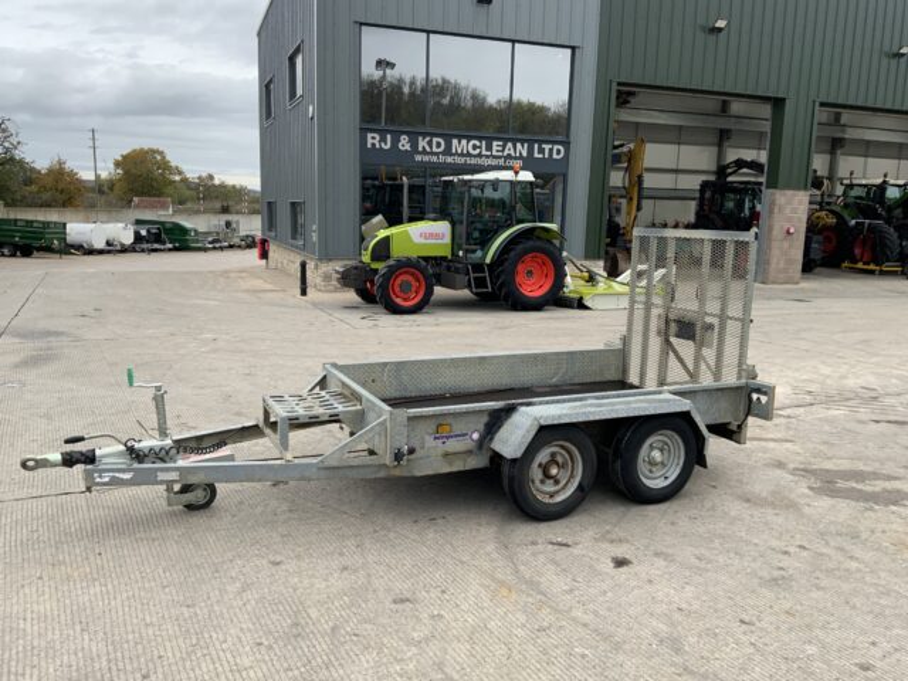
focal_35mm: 29
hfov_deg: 61.7
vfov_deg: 48.2
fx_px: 761
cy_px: 340
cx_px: 454
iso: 40
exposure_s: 1/122
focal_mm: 3
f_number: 1.8
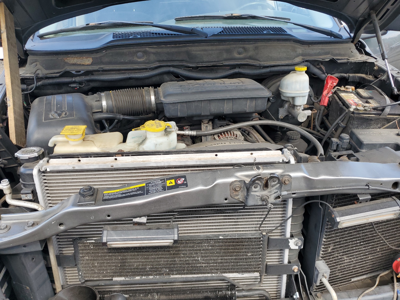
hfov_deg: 67.3
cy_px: 150
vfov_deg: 53.1
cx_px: 200
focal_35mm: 26
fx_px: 300
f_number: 1.5
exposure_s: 1/345
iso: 50
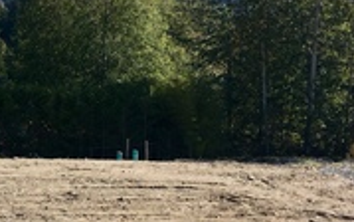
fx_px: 772
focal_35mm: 80
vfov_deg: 16.3
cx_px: 9
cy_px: 89
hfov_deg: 24.7
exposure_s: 1/1538
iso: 25
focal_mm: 4.15
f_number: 2.2
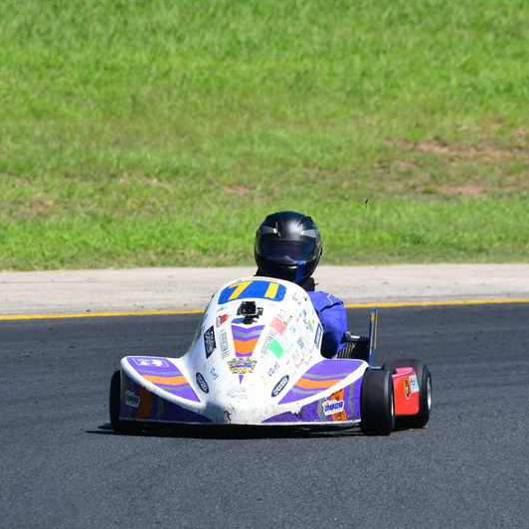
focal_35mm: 863
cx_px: 271
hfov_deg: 2.0
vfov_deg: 2.0
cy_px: 264
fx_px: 14921
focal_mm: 450
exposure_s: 1/640
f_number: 11
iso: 500
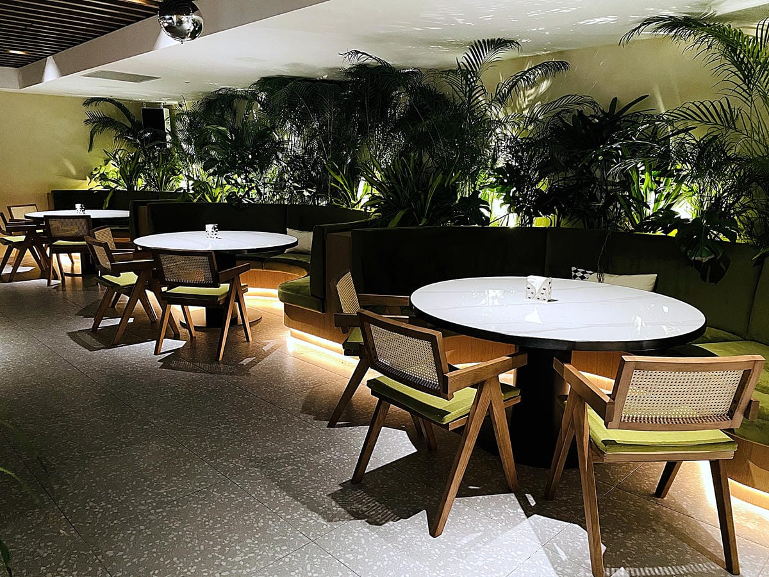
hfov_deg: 67.3
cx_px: 384
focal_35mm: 26
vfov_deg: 53.1
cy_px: 288
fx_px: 578
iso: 640
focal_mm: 4.2
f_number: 1.6
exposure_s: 1/40
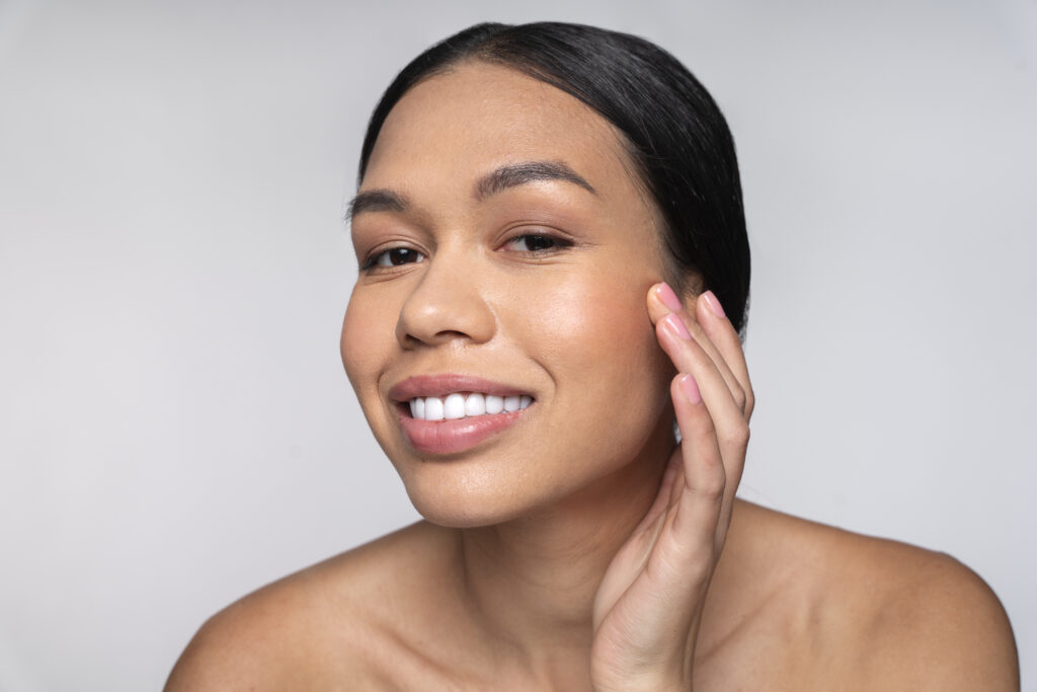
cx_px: 518
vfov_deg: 28.5
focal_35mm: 47
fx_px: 1360
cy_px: 346
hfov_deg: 41.7
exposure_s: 1/160
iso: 125
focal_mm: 47.2
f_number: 6.3
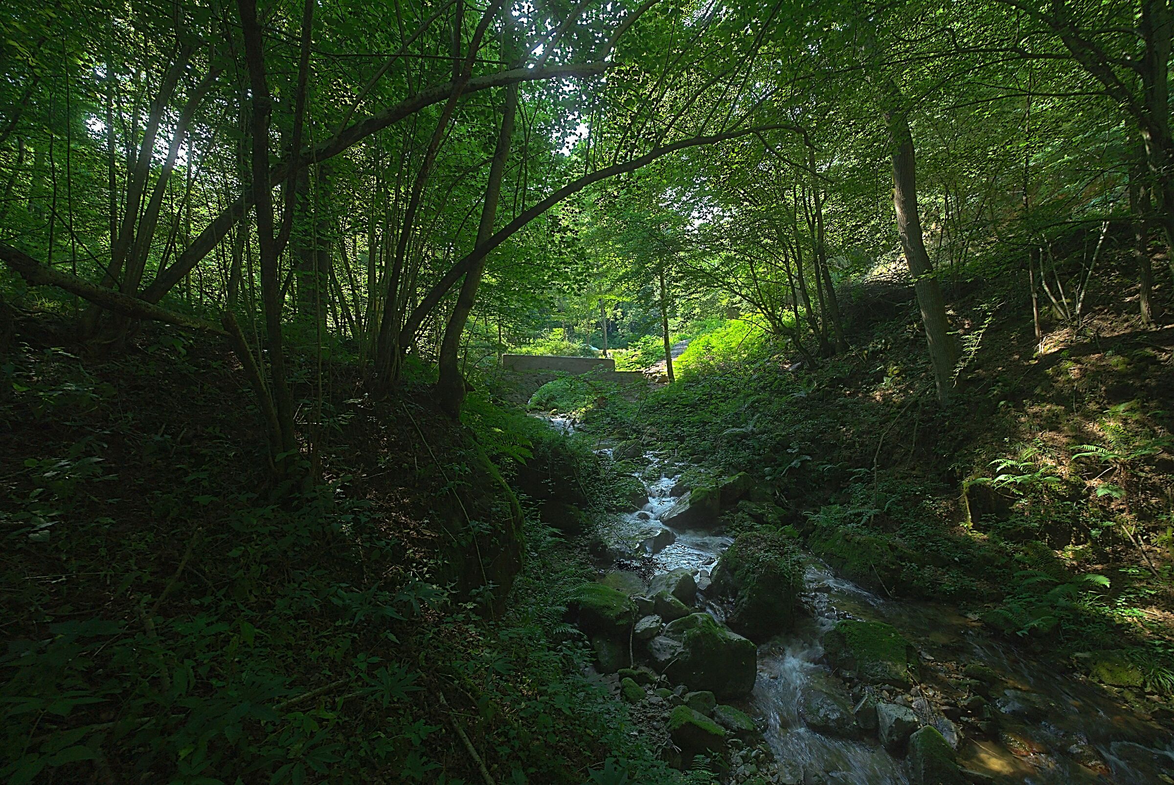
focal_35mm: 12
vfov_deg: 90.2
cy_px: 392
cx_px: 587
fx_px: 392
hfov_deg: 112.6
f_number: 16
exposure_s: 1/8
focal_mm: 12
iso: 50
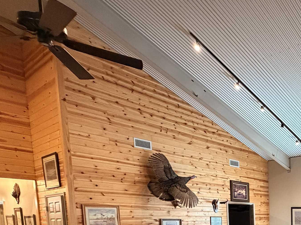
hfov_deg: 43.7
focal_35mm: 32
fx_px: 278
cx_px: 332
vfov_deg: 37.3
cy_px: 245
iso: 640
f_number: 2.2
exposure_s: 1/60
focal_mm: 2.22
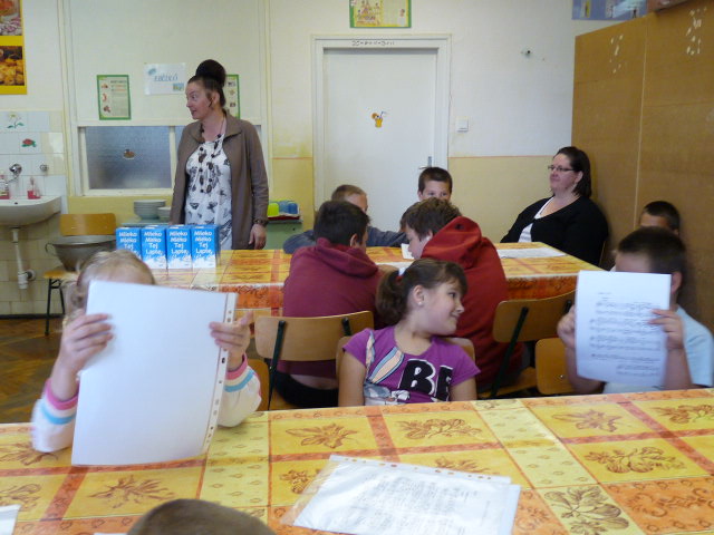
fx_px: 722
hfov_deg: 52.6
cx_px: 357
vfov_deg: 40.7
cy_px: 268
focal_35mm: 35
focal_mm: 4.8
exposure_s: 1/30
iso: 200
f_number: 2.8
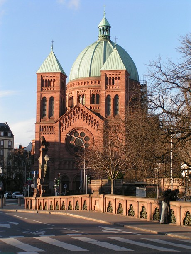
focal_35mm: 75
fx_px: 552
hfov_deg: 19.6
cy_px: 127
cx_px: 96
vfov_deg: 26.0
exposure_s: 1/160
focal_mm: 11.5
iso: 50
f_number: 5
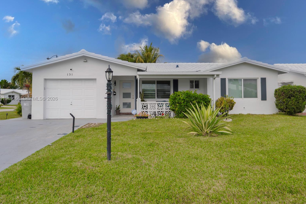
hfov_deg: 67.4
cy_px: 99
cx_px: 154
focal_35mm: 27
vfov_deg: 47.9
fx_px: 229
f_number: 4.5
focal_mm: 26
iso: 125
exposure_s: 1/50
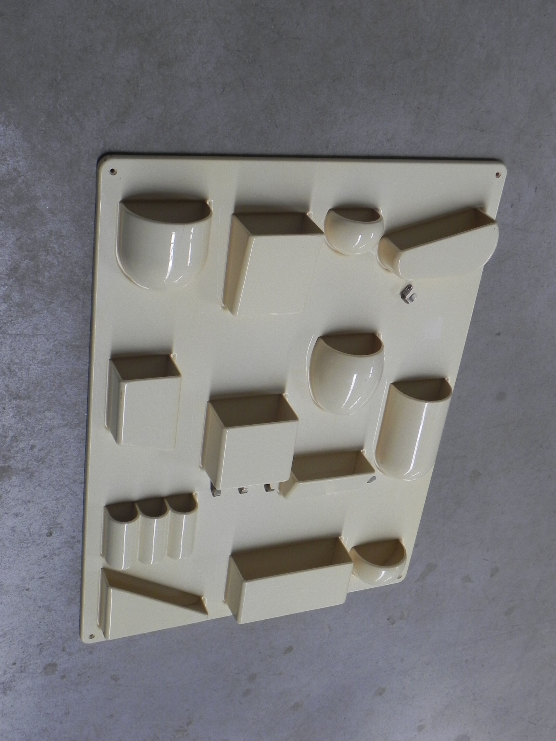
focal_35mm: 41
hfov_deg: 35.1
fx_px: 878
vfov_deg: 45.8
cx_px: 278
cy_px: 370
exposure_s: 1/32.6
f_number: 3.2
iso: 160
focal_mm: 7.3
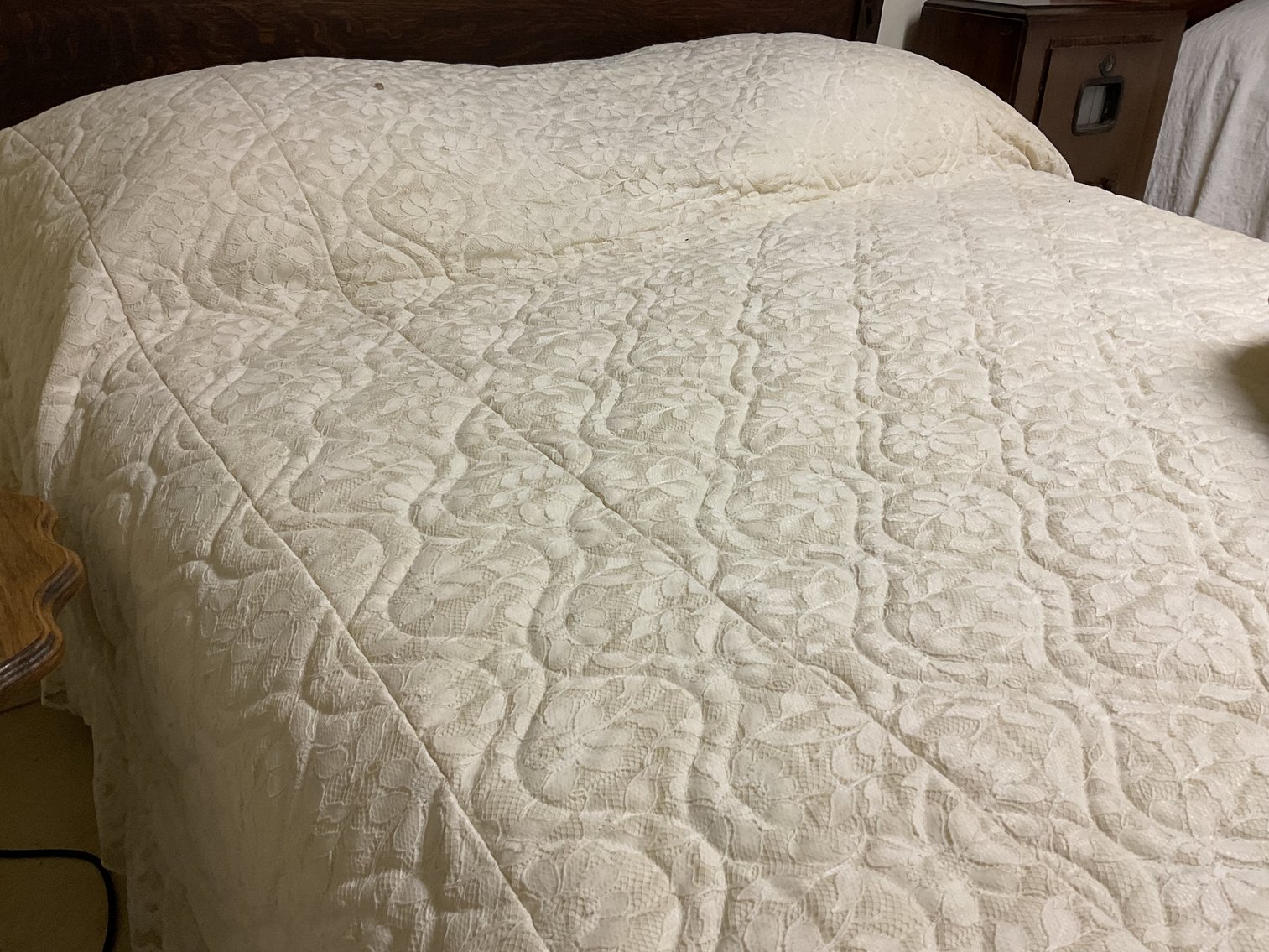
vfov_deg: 48.2
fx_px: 1063
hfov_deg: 61.7
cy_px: 476
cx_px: 634
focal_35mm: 29
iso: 64
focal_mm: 3
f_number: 1.8
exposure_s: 1/60
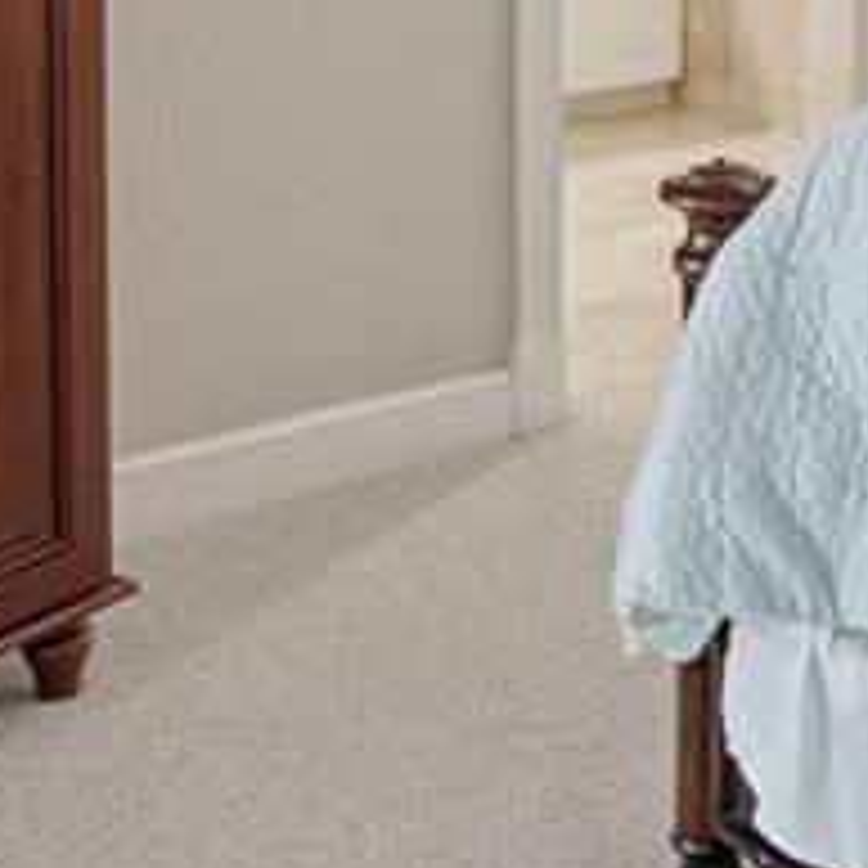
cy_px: -308
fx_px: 2043
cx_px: 1120
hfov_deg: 21.7
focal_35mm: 72
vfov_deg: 21.4
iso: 400
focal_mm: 16
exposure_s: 1/50
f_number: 9
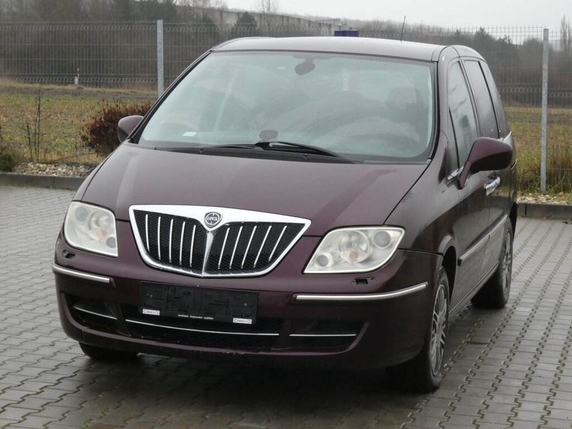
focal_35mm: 83
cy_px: 214
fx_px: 1372
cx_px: 286
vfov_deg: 17.8
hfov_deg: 23.6
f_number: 5.6
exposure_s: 1/80
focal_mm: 14.8
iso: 640
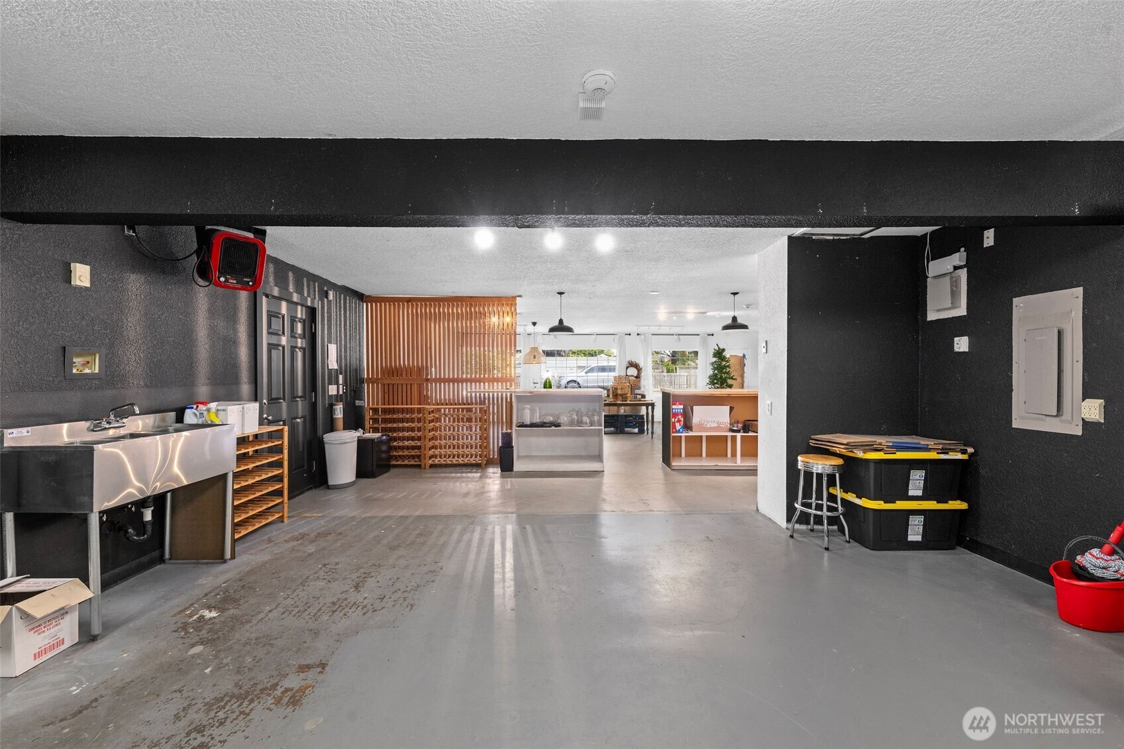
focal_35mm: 14
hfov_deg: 104.3
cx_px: 562
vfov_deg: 81.2
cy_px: 374
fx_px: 437
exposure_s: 1/2
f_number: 8
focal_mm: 14
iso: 400
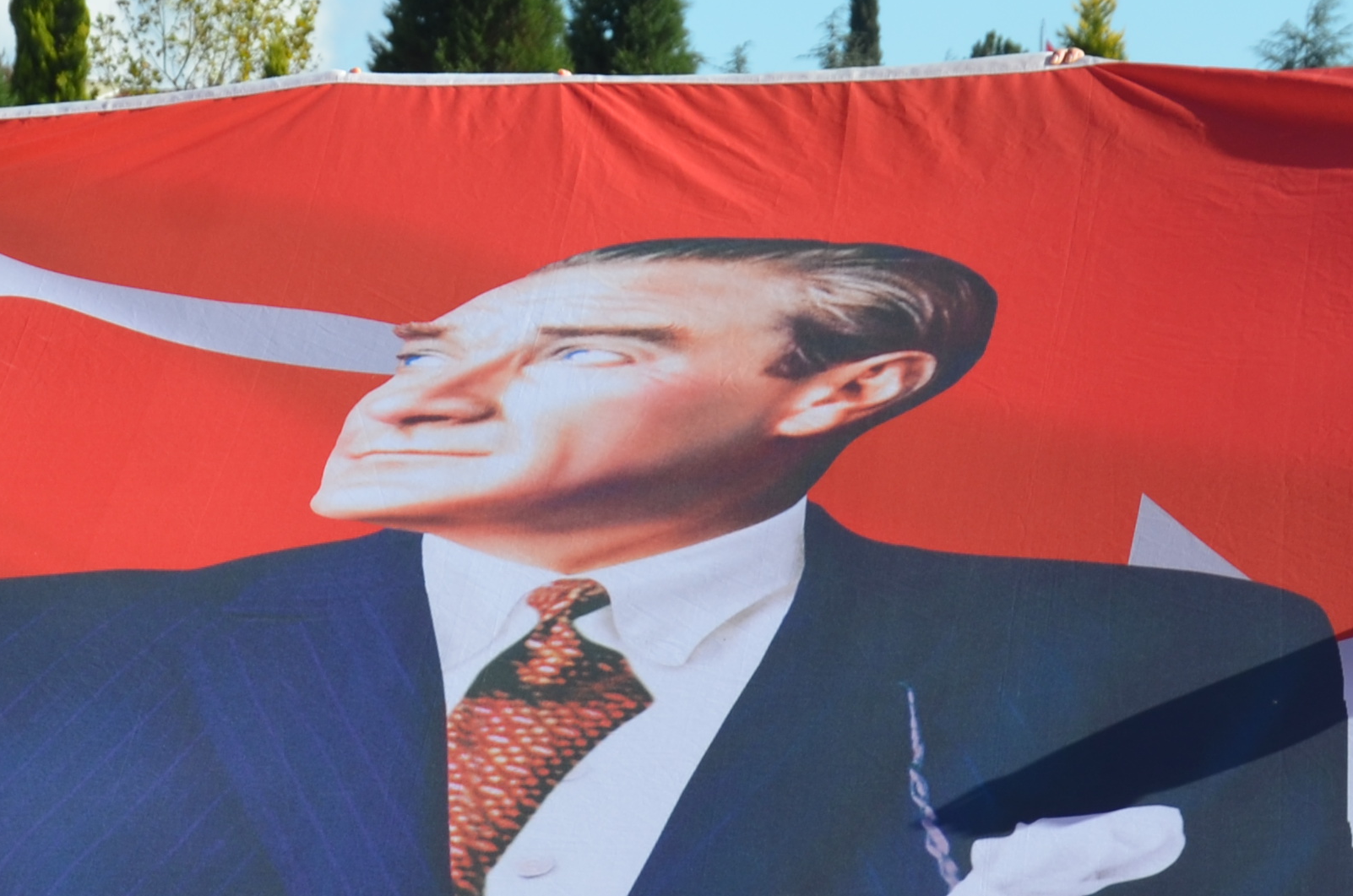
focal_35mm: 240
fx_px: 9001
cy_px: 841
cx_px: 368
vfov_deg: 5.7
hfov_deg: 8.6
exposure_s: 1/250
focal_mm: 52
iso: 110
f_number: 8
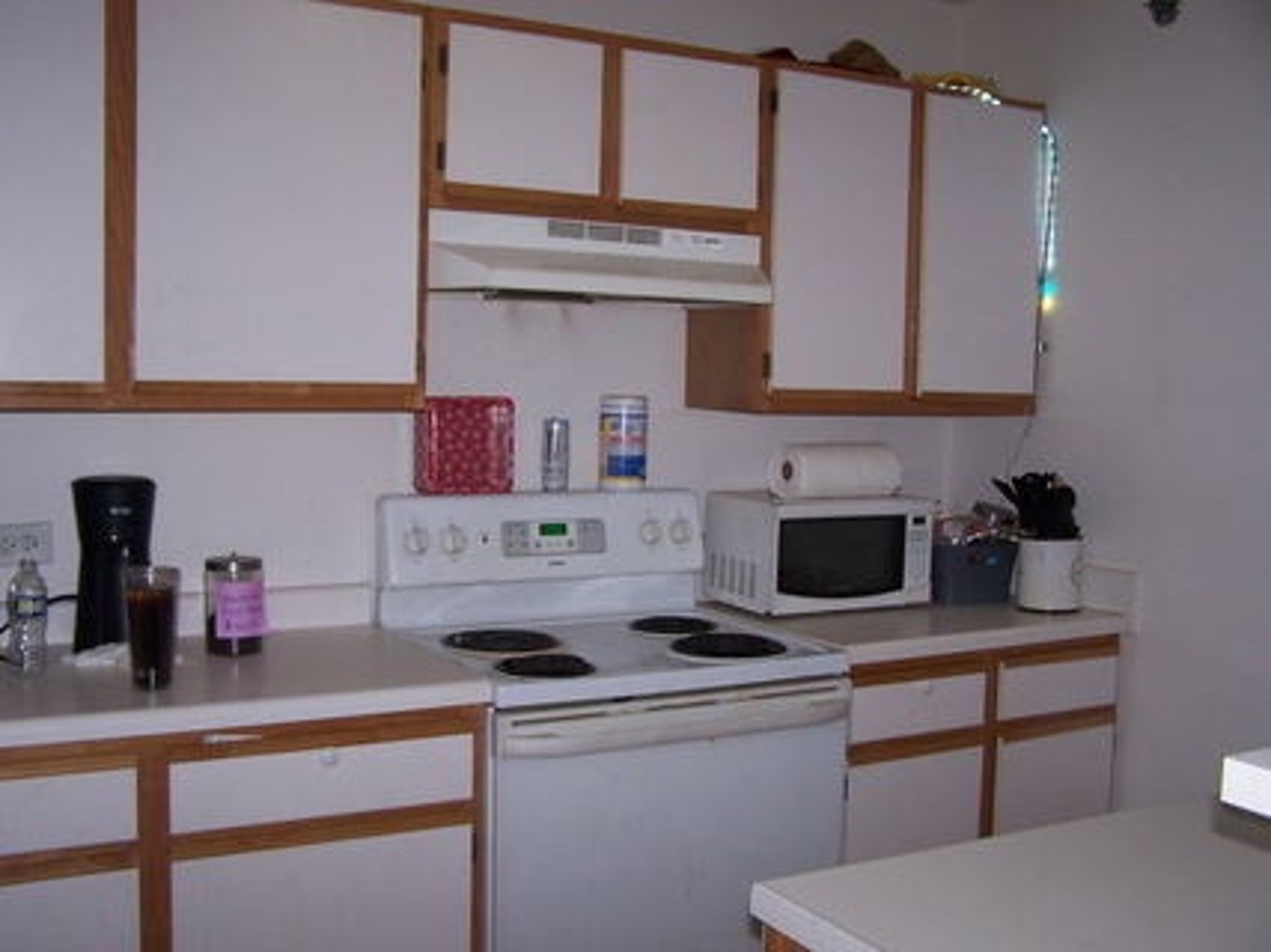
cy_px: 476
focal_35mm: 38
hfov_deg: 49.0
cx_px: 636
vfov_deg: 37.7
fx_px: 1395
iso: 140
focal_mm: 6.3
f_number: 2.8
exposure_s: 1/60
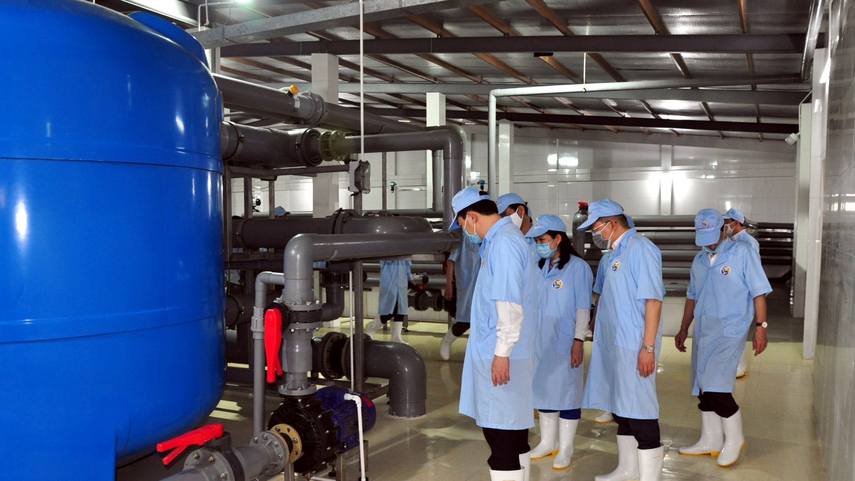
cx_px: 420
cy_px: 289
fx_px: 657
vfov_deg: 40.0
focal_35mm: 29
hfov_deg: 66.1
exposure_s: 1/80
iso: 800
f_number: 3.5
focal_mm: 18
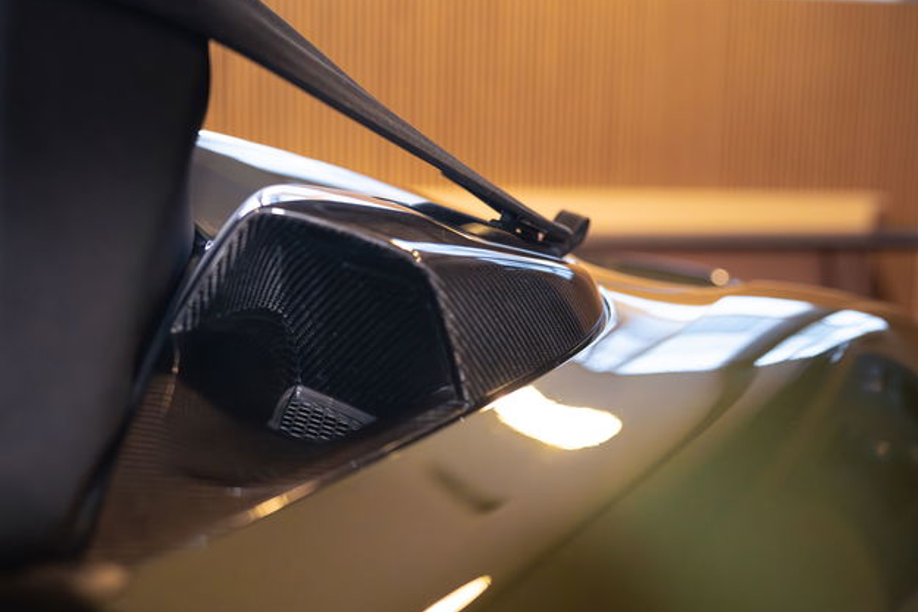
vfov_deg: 31.2
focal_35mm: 43
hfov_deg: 45.2
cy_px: 335
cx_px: 376
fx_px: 1097
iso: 2000
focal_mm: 35
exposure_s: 1/160
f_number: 2.2
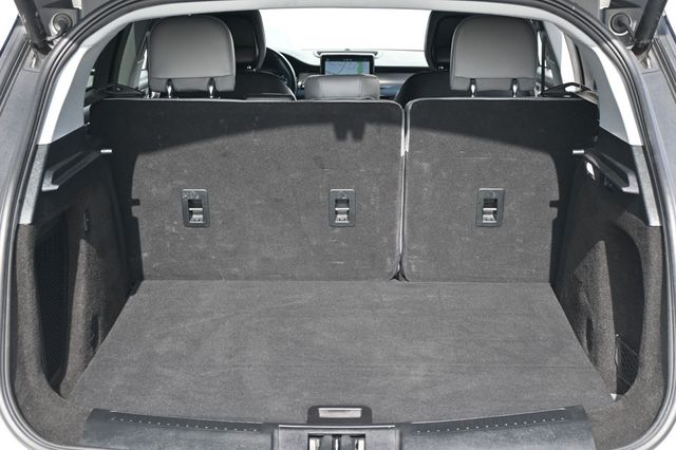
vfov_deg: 23.8
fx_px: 1070
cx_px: 338
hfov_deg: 35.1
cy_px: 225
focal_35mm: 57
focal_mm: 38
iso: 400
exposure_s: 1/250
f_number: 5.6
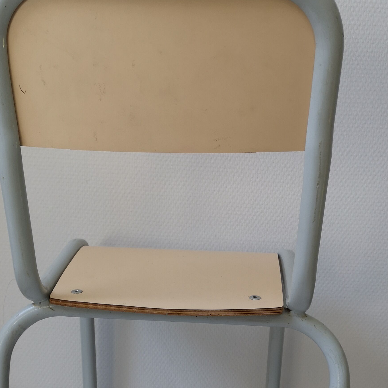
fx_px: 634
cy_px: 324
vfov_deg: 32.8
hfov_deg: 34.0
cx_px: 186
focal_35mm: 50
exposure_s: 1/50
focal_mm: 5.58
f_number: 1.8
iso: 80
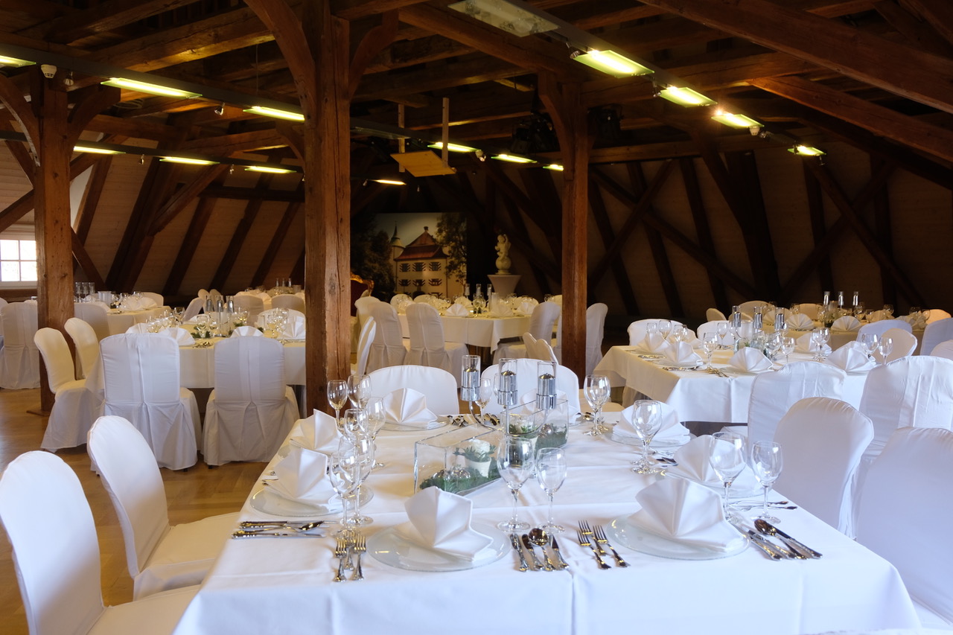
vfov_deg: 45.0
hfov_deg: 63.7
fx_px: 768
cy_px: 318
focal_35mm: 29
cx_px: 476
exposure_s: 1/60
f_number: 3.8
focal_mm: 19.2
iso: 500
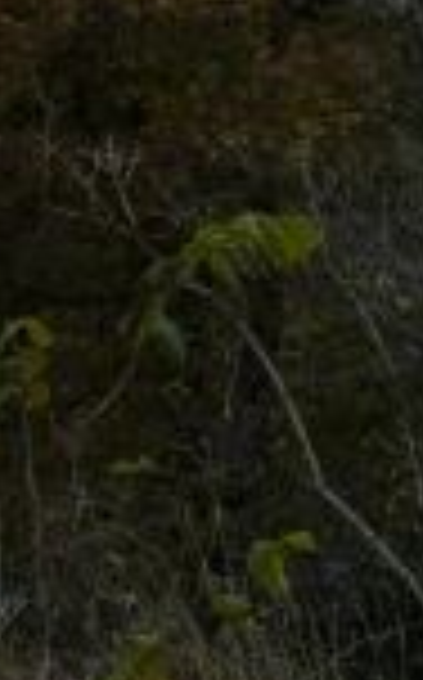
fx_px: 1572
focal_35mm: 85
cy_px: -36
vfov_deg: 23.2
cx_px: -544
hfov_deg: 12.5
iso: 160
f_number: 5.6
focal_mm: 14
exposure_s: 1/250
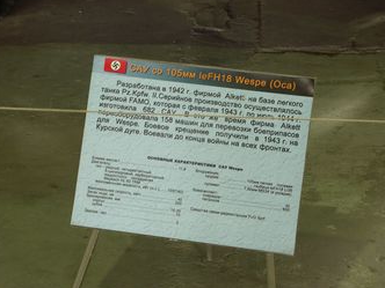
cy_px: 124
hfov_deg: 17.6
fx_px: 1246
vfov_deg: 13.2
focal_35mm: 112
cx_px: 181
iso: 200
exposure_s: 1/3
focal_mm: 24.1
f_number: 3.5
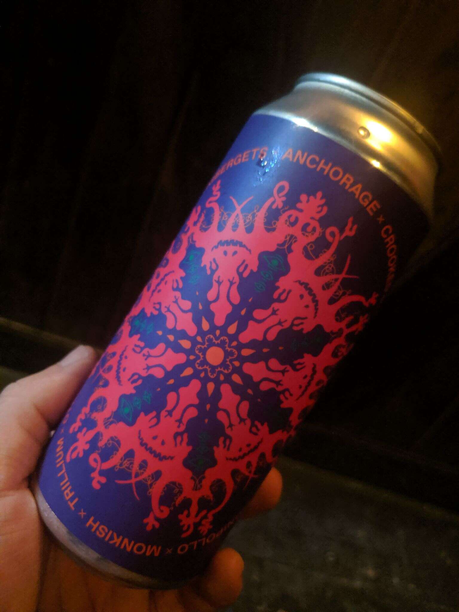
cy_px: 306
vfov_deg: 65.3
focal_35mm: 27
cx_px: 230
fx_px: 477
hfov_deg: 51.4
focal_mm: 4.44
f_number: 1.8
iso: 1691
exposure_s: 1/15
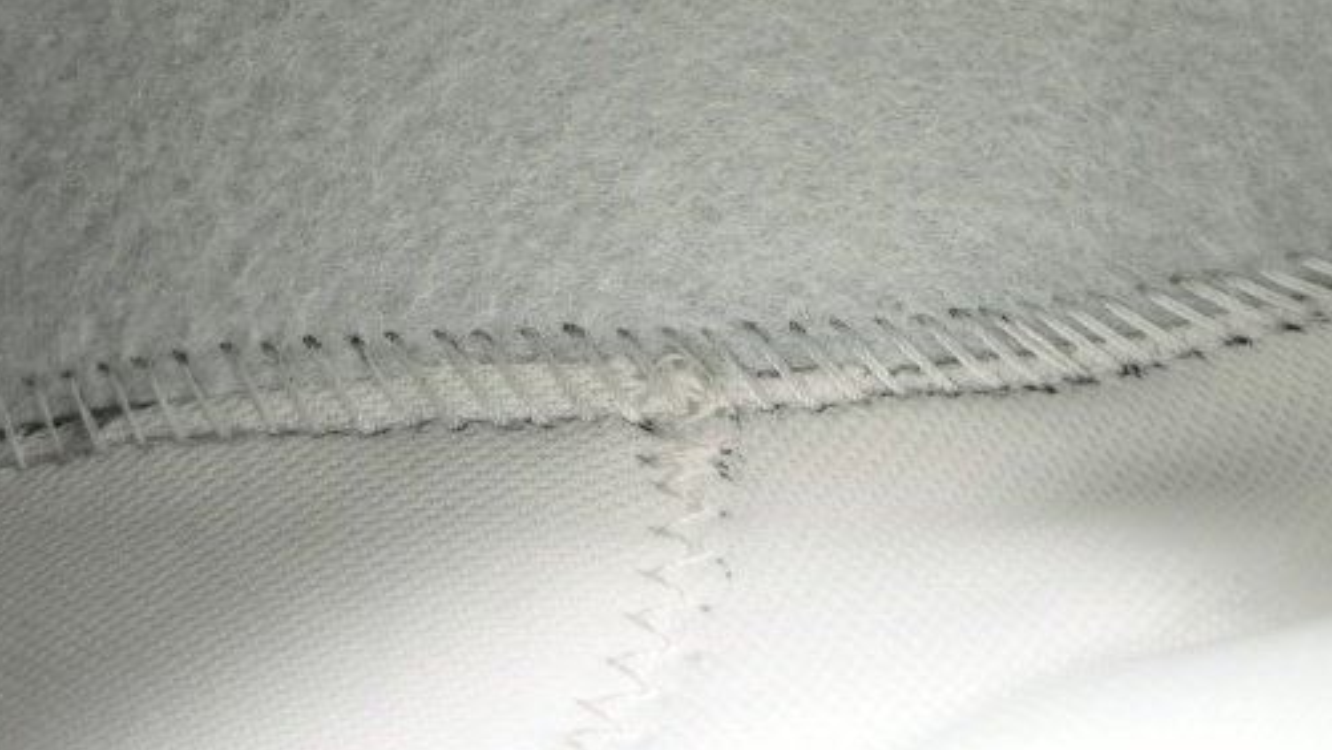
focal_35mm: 47
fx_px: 1660
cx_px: 705
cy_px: 27
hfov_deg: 43.7
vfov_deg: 24.5
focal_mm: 6.98
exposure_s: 1/1721
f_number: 2
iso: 250
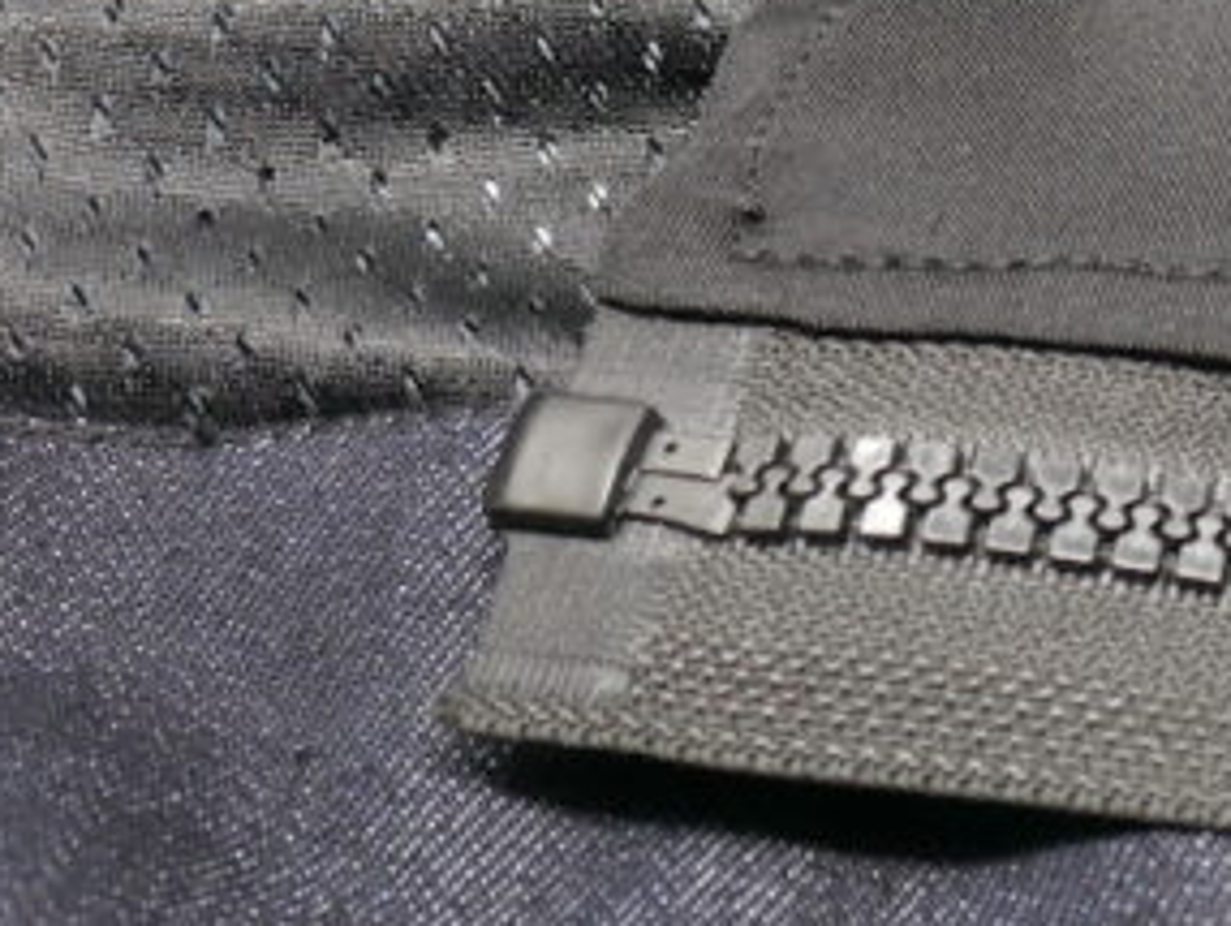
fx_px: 4840
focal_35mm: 136
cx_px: 2044
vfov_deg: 10.7
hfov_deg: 13.4
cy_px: -166
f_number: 4.1
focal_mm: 19
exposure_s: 1/60
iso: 1000
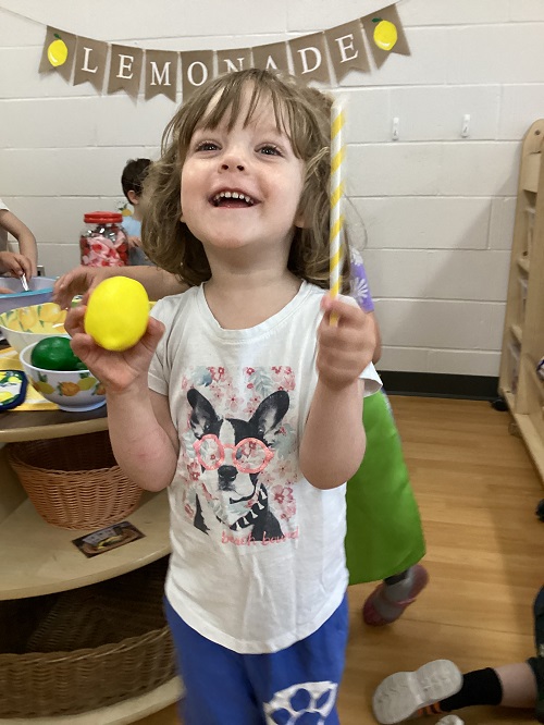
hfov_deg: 45.5
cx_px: 272
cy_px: 362
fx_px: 649
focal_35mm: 31
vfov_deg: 58.3
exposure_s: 1/33
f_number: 2.4
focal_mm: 3.3
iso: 250
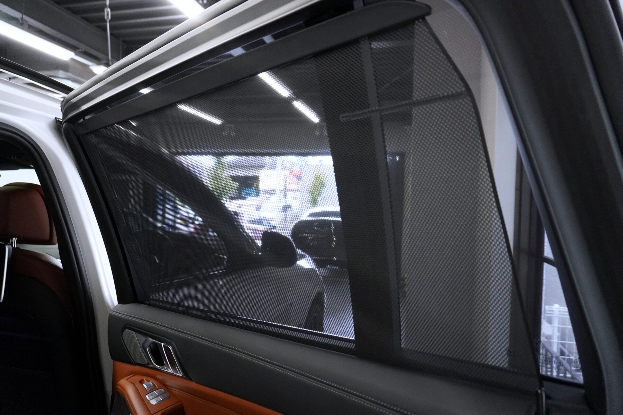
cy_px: 208
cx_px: 312
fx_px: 415
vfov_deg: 53.1
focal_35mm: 24
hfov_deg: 73.7
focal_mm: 16
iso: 3200
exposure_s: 1/160
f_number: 3.5
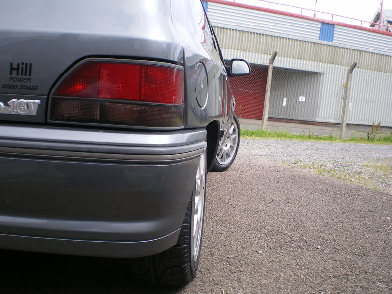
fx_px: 430
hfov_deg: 49.0
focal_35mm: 38
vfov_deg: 37.7
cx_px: 196
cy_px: 147
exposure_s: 1/125
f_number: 4.6
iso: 64
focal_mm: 6.3
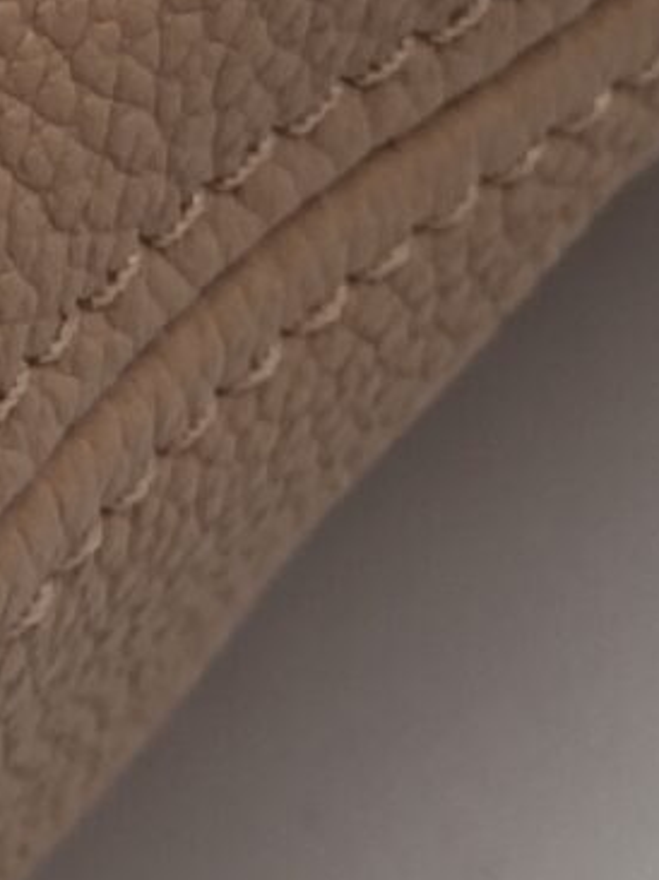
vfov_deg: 8.7
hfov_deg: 7.6
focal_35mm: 182
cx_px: -907
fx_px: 4625
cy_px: -1907
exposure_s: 1/105
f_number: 1.8
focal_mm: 4.25
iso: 25
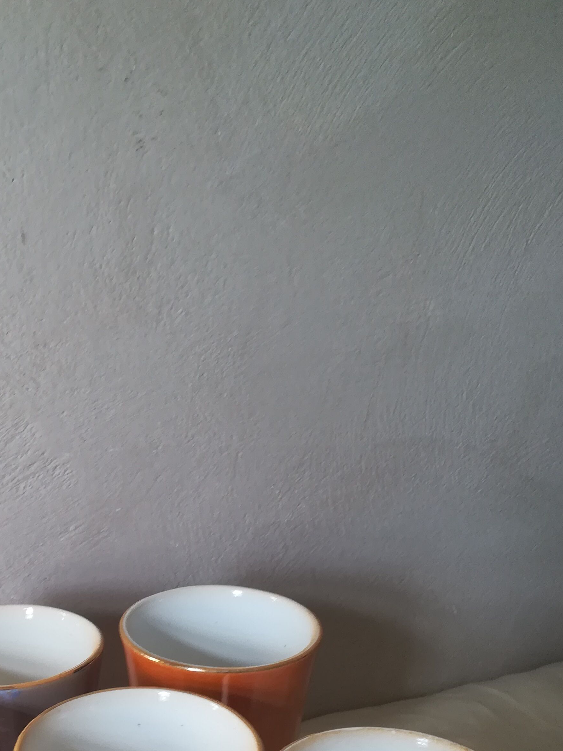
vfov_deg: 40.8
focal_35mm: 44
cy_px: 622
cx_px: 94
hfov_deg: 31.8
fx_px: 954
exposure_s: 1/40
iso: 100
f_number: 2.2
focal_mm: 3.83
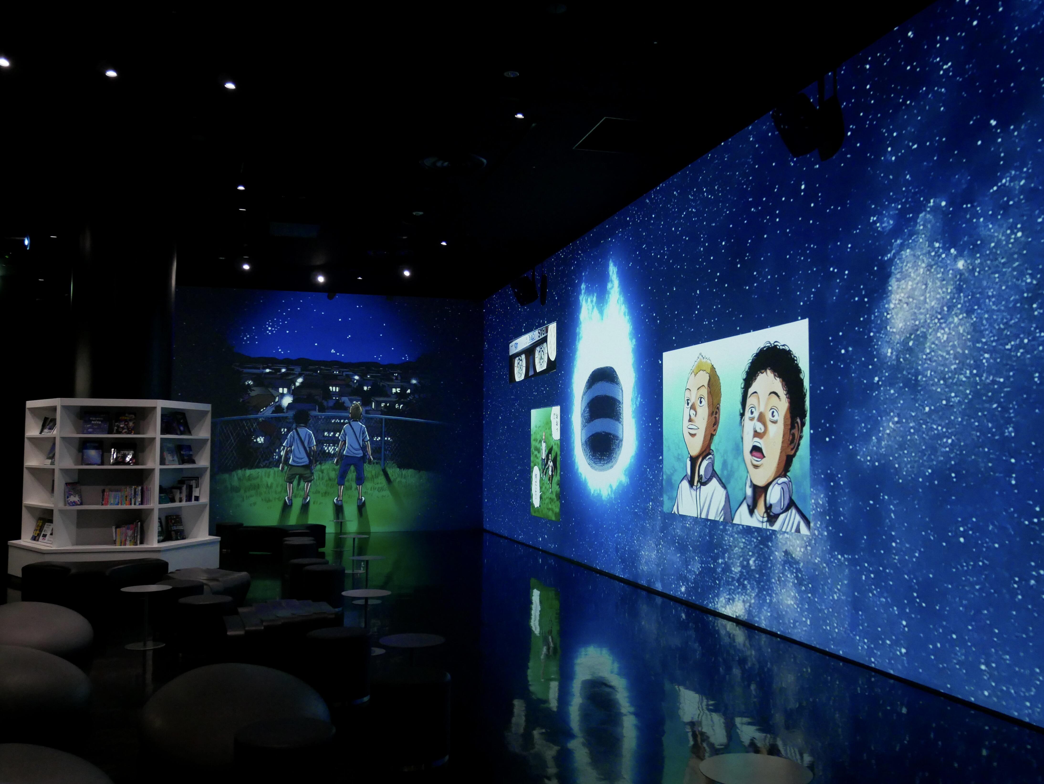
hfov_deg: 59.9
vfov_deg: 46.8
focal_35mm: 30
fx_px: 905
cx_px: 522
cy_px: 392
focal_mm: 15
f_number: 3.7
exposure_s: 1/60
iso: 2000
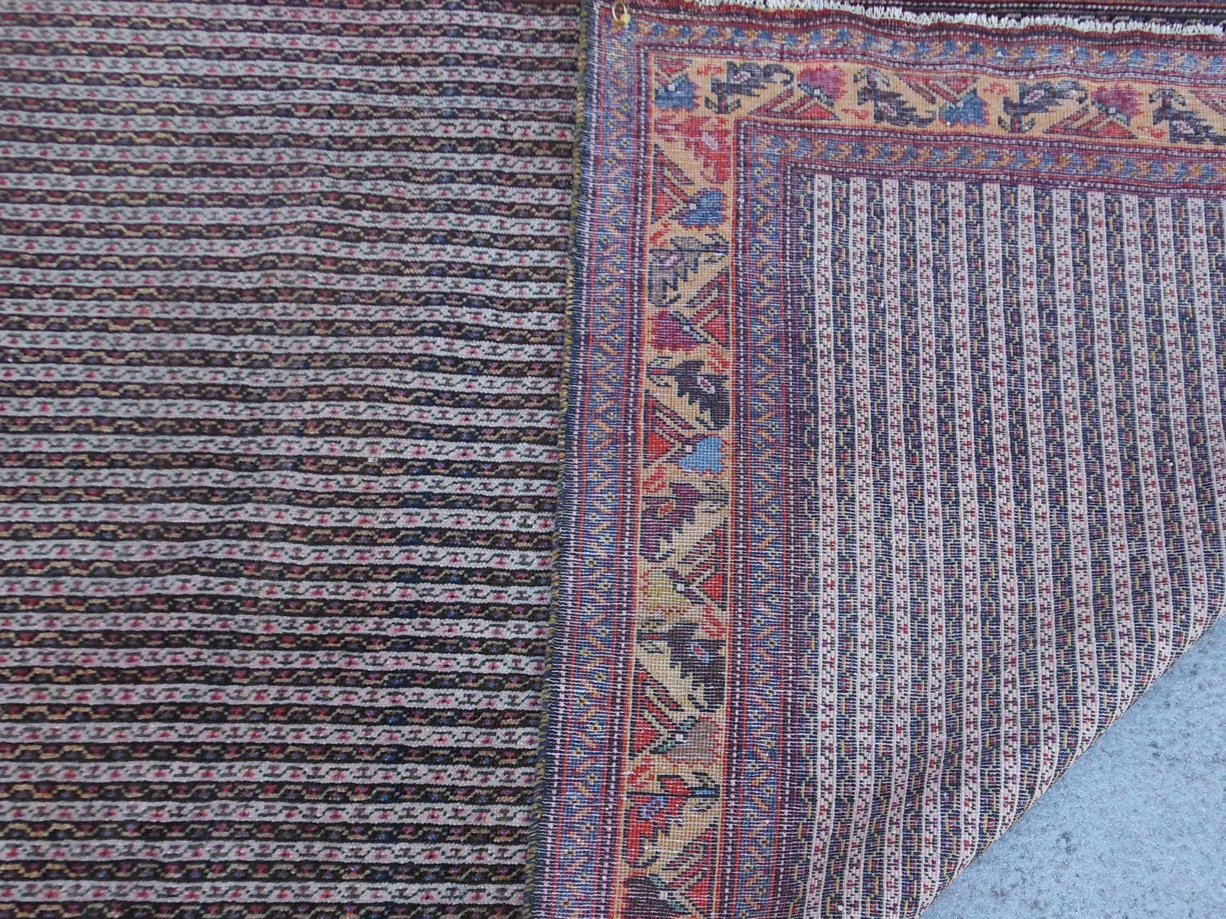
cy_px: 596
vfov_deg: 38.3
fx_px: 1310
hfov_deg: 48.8
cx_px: 870
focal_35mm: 37
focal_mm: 4.5
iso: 80
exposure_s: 1/60
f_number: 3.2
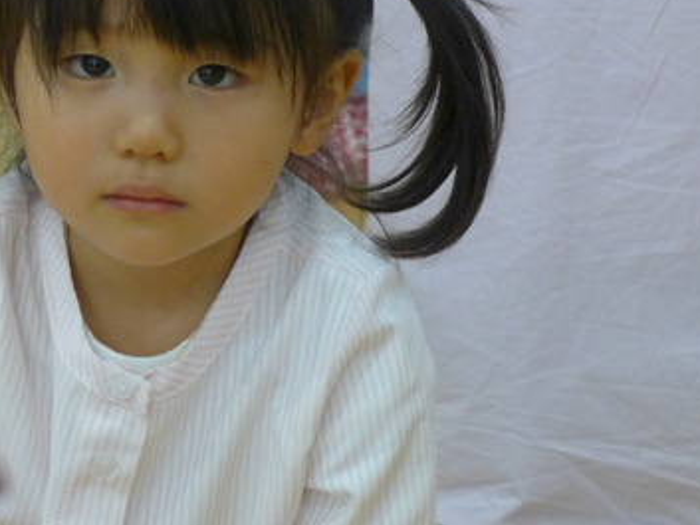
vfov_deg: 8.7
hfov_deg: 11.6
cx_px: 188
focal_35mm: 170
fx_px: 3439
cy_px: 263
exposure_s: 1/200
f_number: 2.2
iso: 500
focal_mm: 14.7
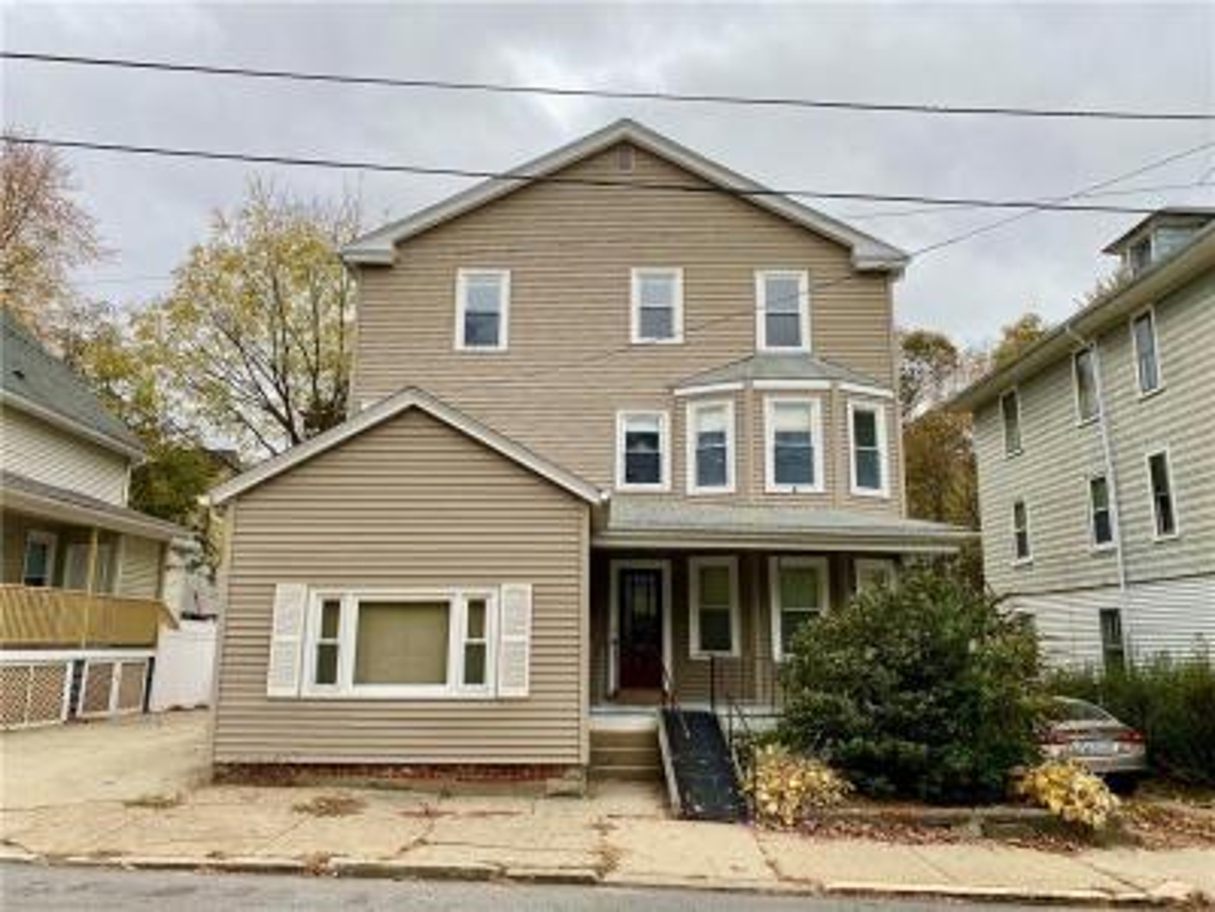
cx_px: 608
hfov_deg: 67.3
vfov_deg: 53.1
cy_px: 456
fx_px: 913
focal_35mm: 26
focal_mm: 4.25
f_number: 1.8
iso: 32
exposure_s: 1/303
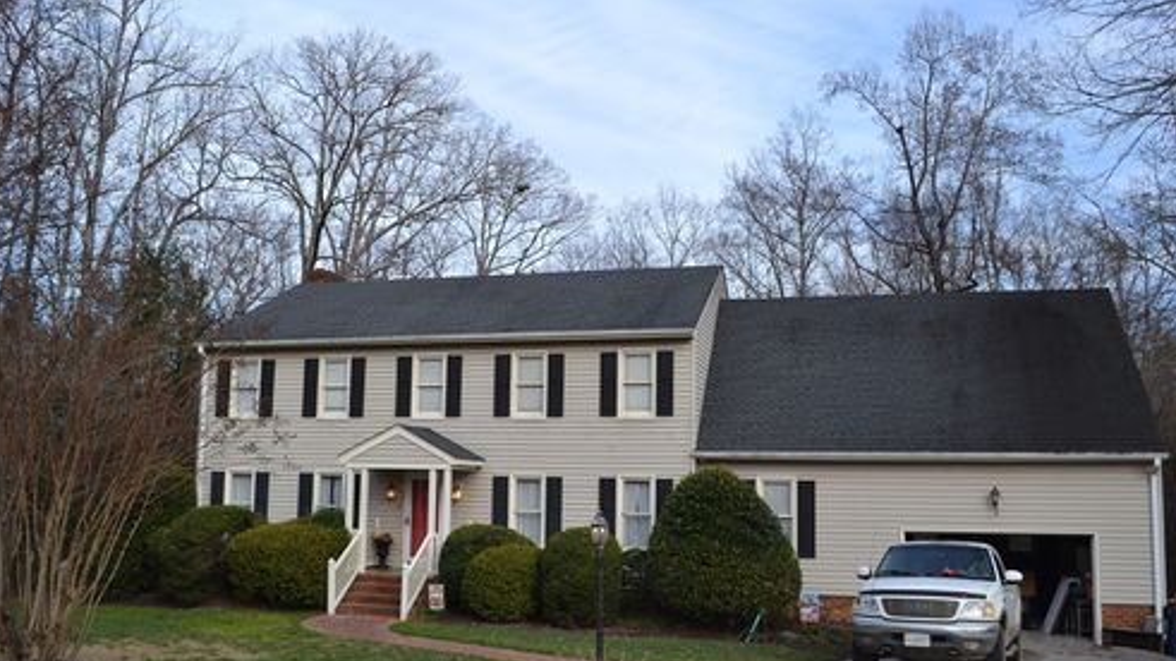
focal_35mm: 32
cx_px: 589
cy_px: 356
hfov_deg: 61.0
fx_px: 998
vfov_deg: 36.6
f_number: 6.3
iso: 100
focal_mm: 20
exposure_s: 1/160
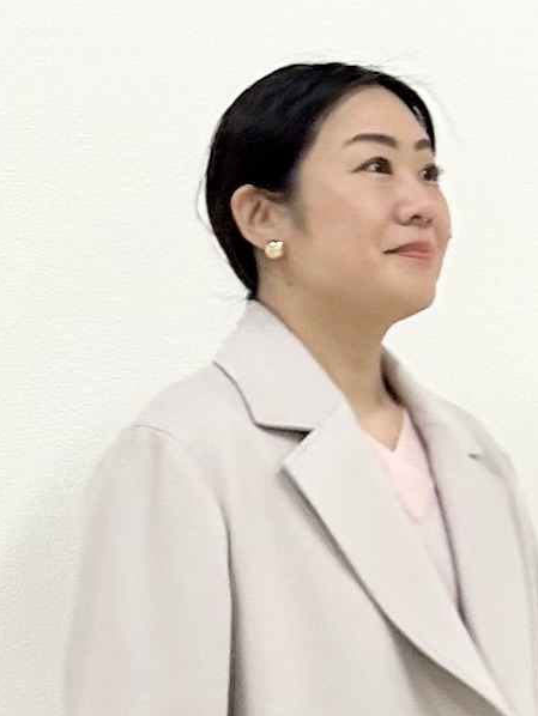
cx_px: 387
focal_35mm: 86
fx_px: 1781
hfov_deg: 17.1
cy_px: 1002
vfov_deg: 20.3
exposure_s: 1/60
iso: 80
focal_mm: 5.7
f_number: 1.5
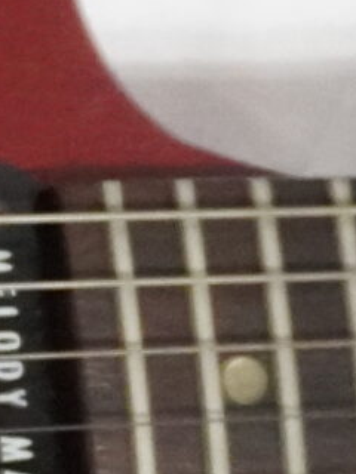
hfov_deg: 5.2
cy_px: 524
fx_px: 3483
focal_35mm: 254
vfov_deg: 7.7
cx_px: -1038
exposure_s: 1/100
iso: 6400
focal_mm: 22
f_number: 4
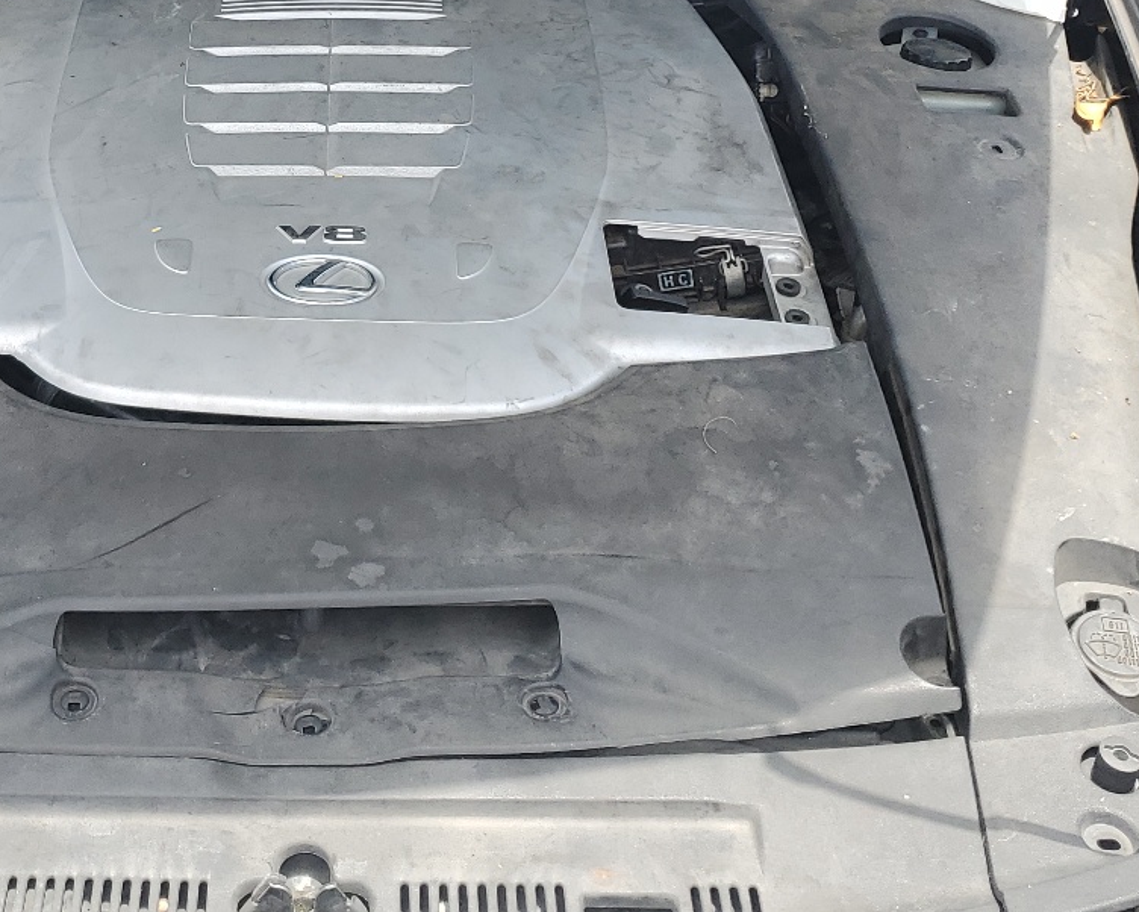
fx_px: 1821
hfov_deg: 34.2
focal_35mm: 54
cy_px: 105
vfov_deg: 27.2
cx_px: 329
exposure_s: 1/714
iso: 50
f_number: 1.5
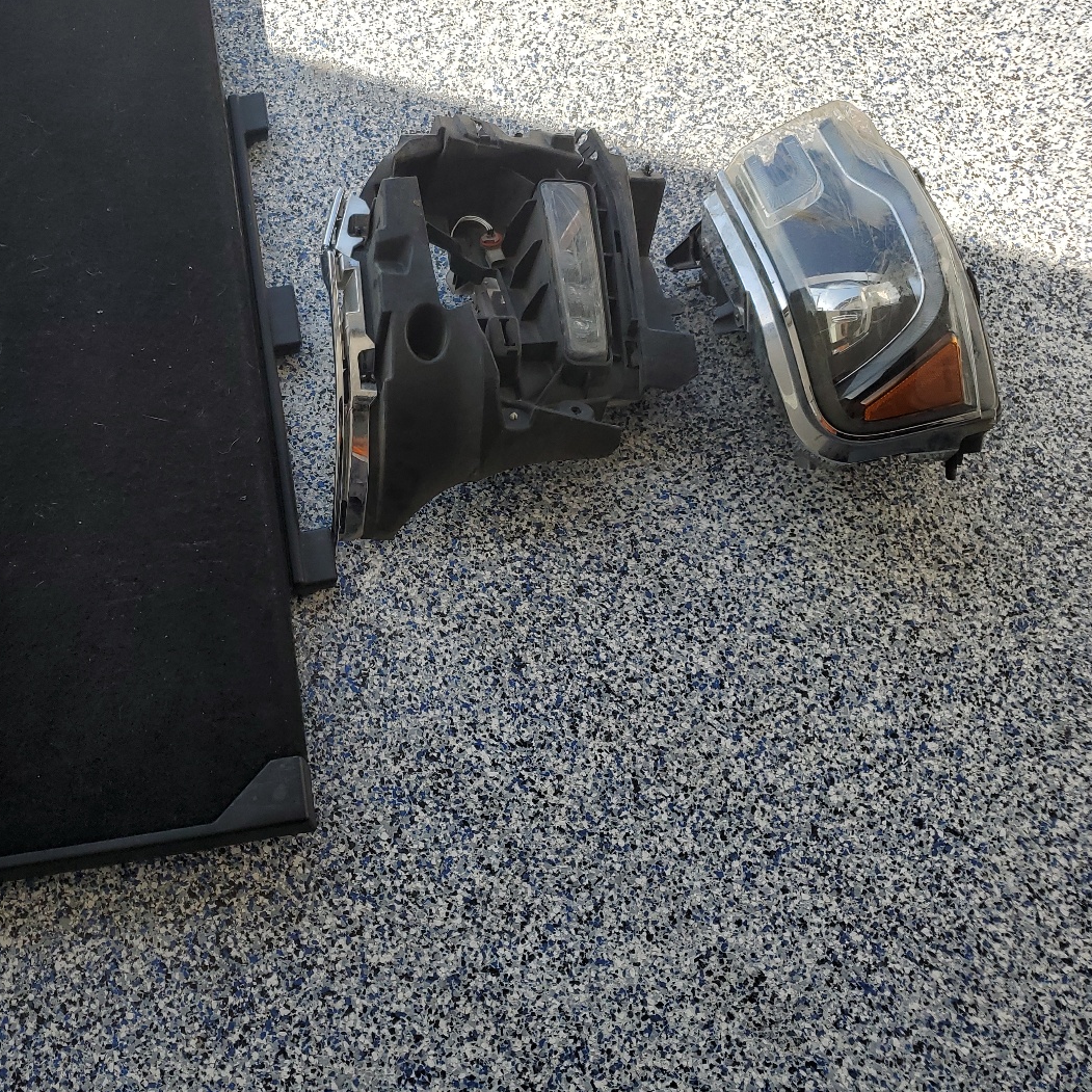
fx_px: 1249
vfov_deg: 47.1
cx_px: 383
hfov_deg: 46.6
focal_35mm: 35
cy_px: 471
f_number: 1.5
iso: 50
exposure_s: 1/2000
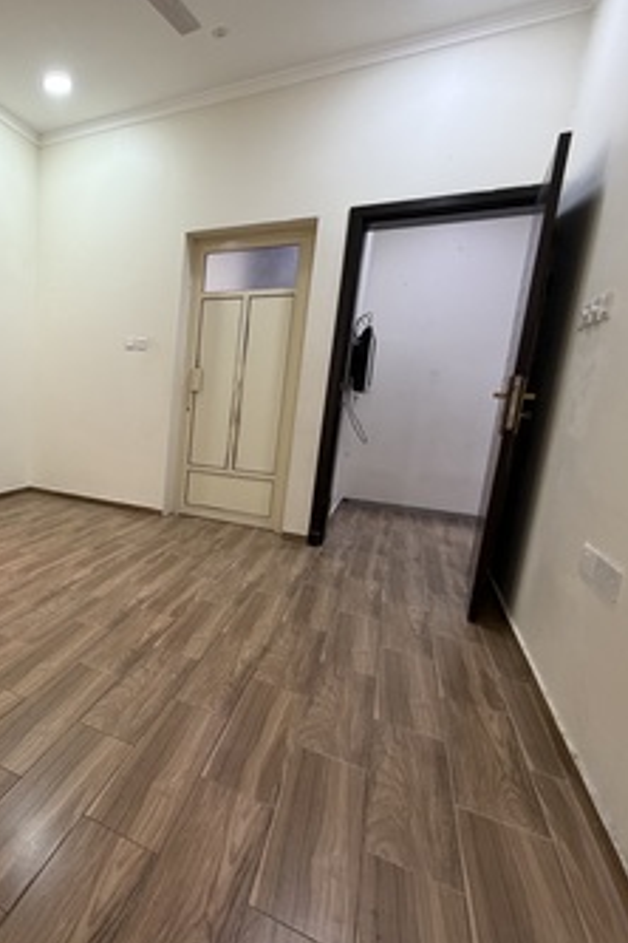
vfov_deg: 84.0
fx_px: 523
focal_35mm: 20
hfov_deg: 55.0
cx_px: 81
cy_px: 477
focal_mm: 2.22
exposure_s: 1/50
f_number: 2.2
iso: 200
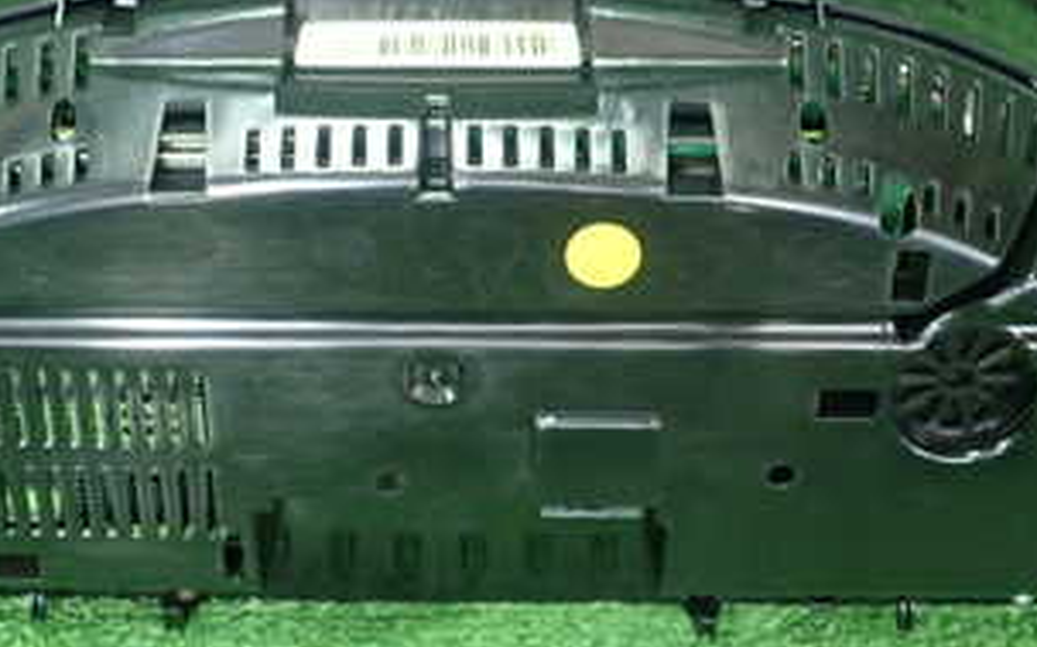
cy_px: 161
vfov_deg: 20.4
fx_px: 1779
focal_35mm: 63
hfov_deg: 32.3
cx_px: 390
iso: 500
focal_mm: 5.5
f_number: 2.3
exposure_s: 1/125
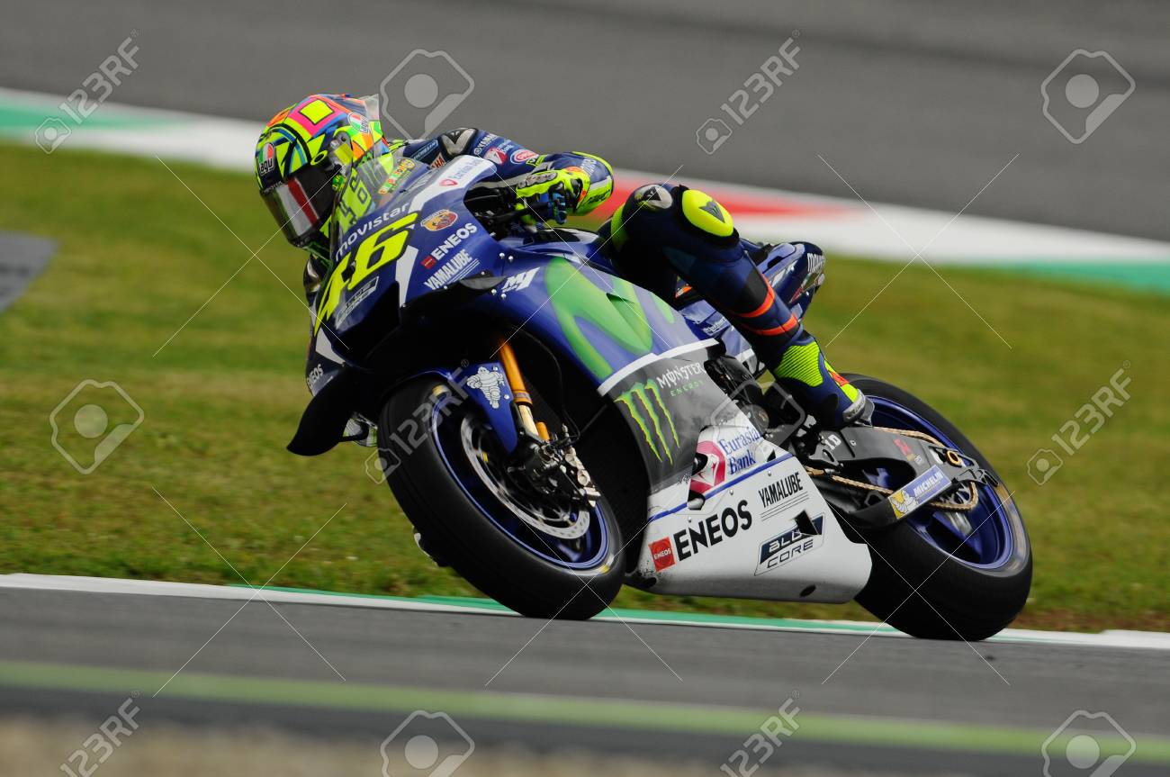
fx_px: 24341
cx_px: 585
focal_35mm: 750
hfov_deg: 2.8
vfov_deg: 1.8
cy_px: 388
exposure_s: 1/640
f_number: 5.6
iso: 320
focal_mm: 500
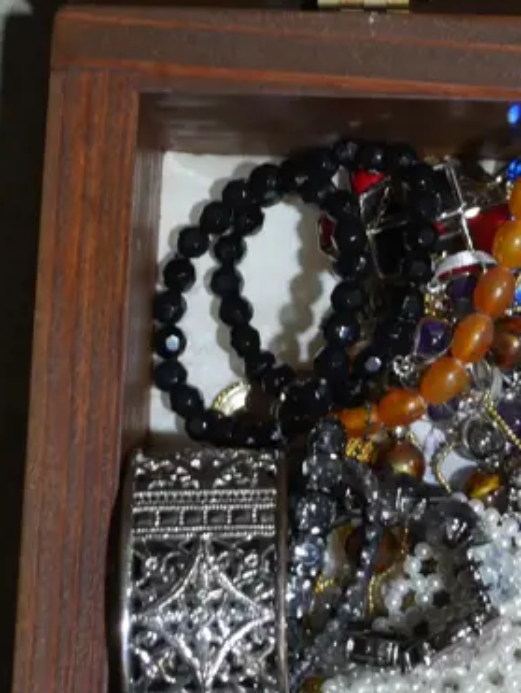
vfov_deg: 14.2
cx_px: 701
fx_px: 2765
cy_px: 108
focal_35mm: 138
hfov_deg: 10.5
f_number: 5.3
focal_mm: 25
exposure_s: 1/60
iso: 500
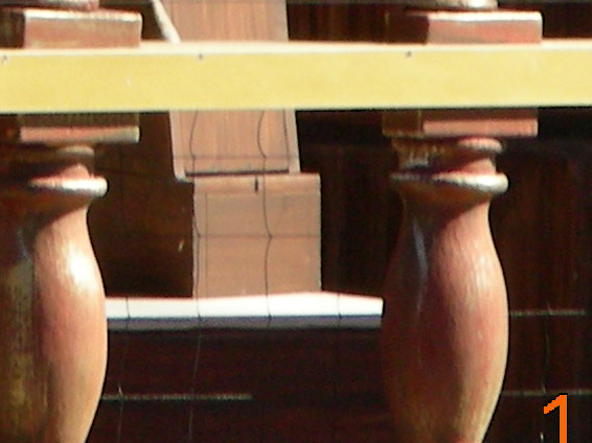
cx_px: -193
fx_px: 16684
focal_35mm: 976
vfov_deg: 1.5
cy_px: -443
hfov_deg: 2.0
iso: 50
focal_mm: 32.7
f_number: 3.5
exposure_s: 1/365
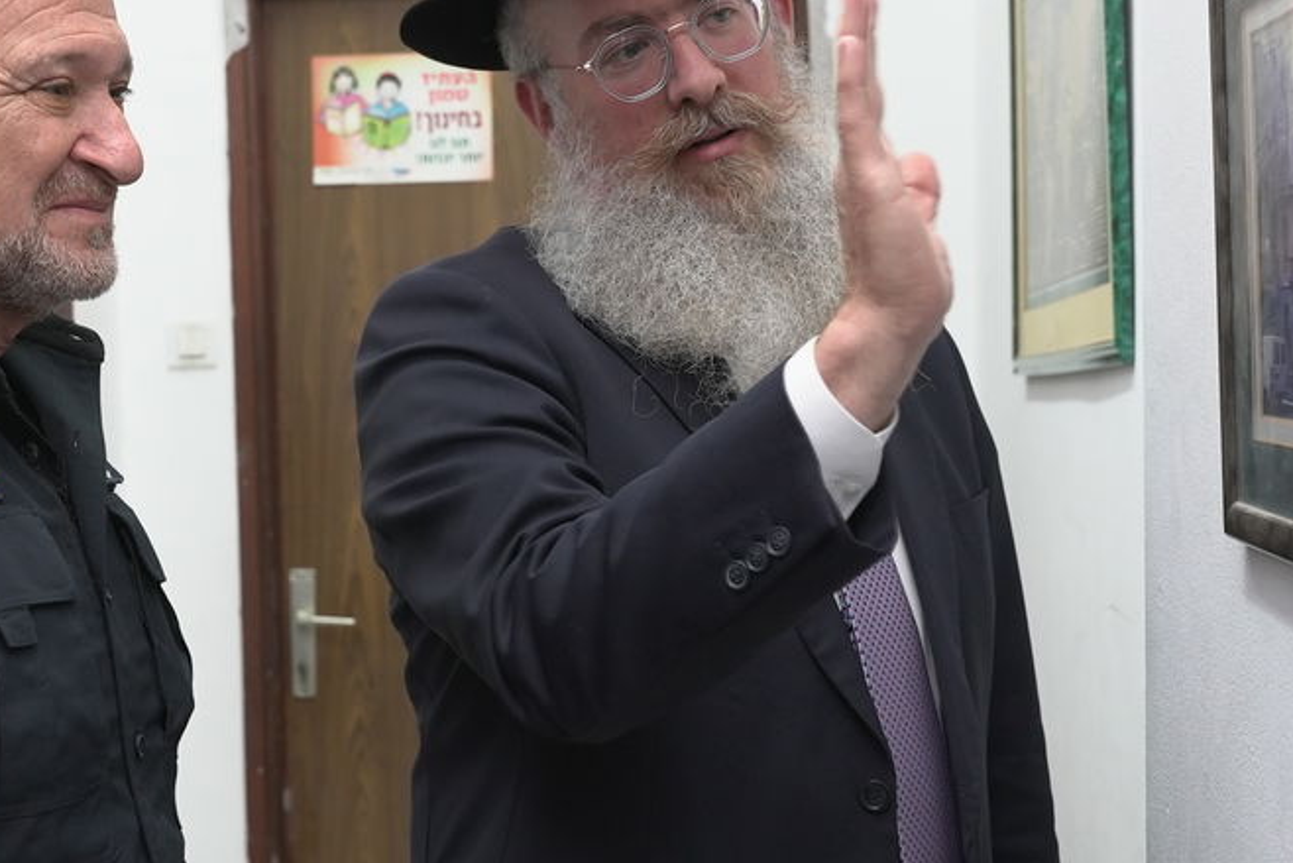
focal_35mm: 67
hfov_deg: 29.7
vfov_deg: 20.2
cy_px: 508
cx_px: 407
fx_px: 2417
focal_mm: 31.6
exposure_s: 1/200
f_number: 4.5
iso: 1600
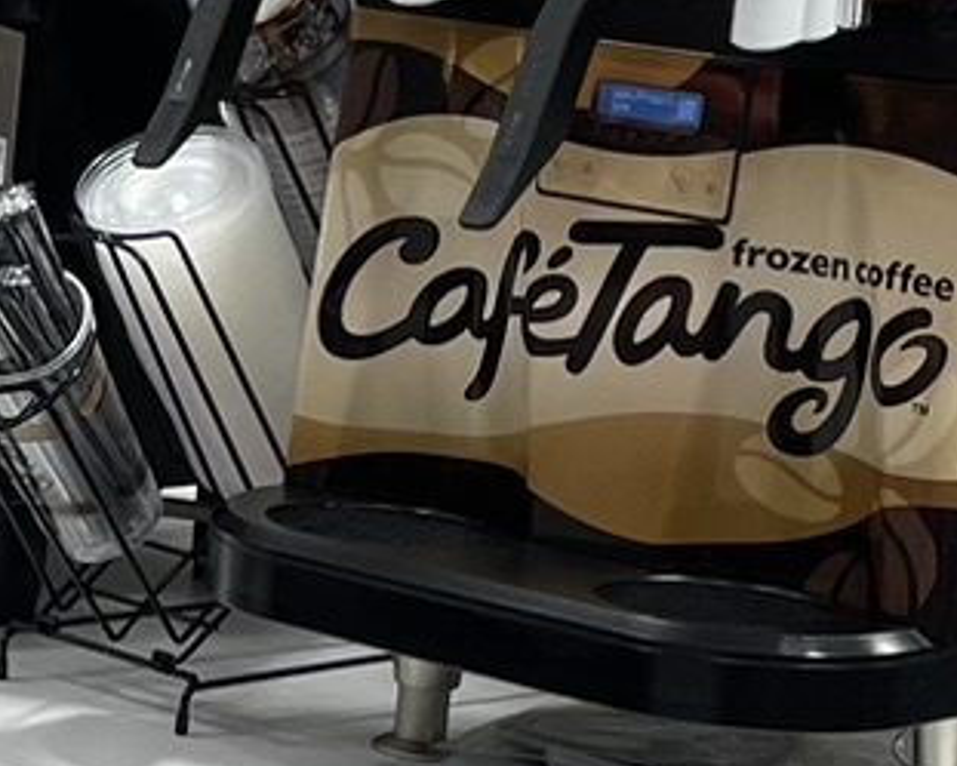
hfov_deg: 10.9
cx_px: -668
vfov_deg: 9.3
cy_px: 437
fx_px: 4732
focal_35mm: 167
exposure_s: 1/125
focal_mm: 4.2
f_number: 1.6
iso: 50
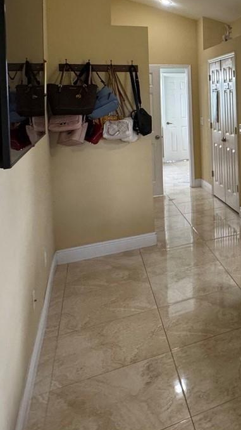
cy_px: 100
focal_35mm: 36
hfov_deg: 25.9
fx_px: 409
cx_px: 344
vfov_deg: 52.5
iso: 320
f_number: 2.2
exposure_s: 1/120
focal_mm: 2.22
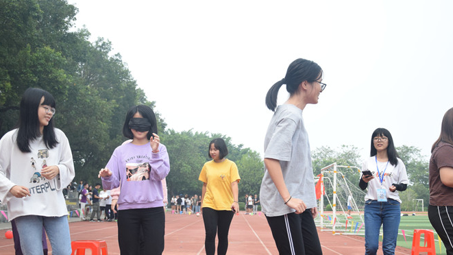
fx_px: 685
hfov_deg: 36.6
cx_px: 249
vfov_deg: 21.0
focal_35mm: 57
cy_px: 170
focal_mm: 30
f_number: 4.2
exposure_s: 1/1000
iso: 800
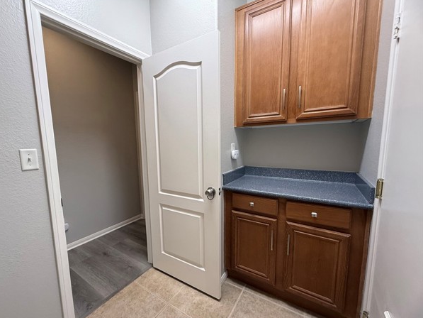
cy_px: 165
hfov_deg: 98.0
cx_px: 197
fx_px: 183
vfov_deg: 81.7
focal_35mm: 15
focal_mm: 2.22
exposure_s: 1/120
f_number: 2.2
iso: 200
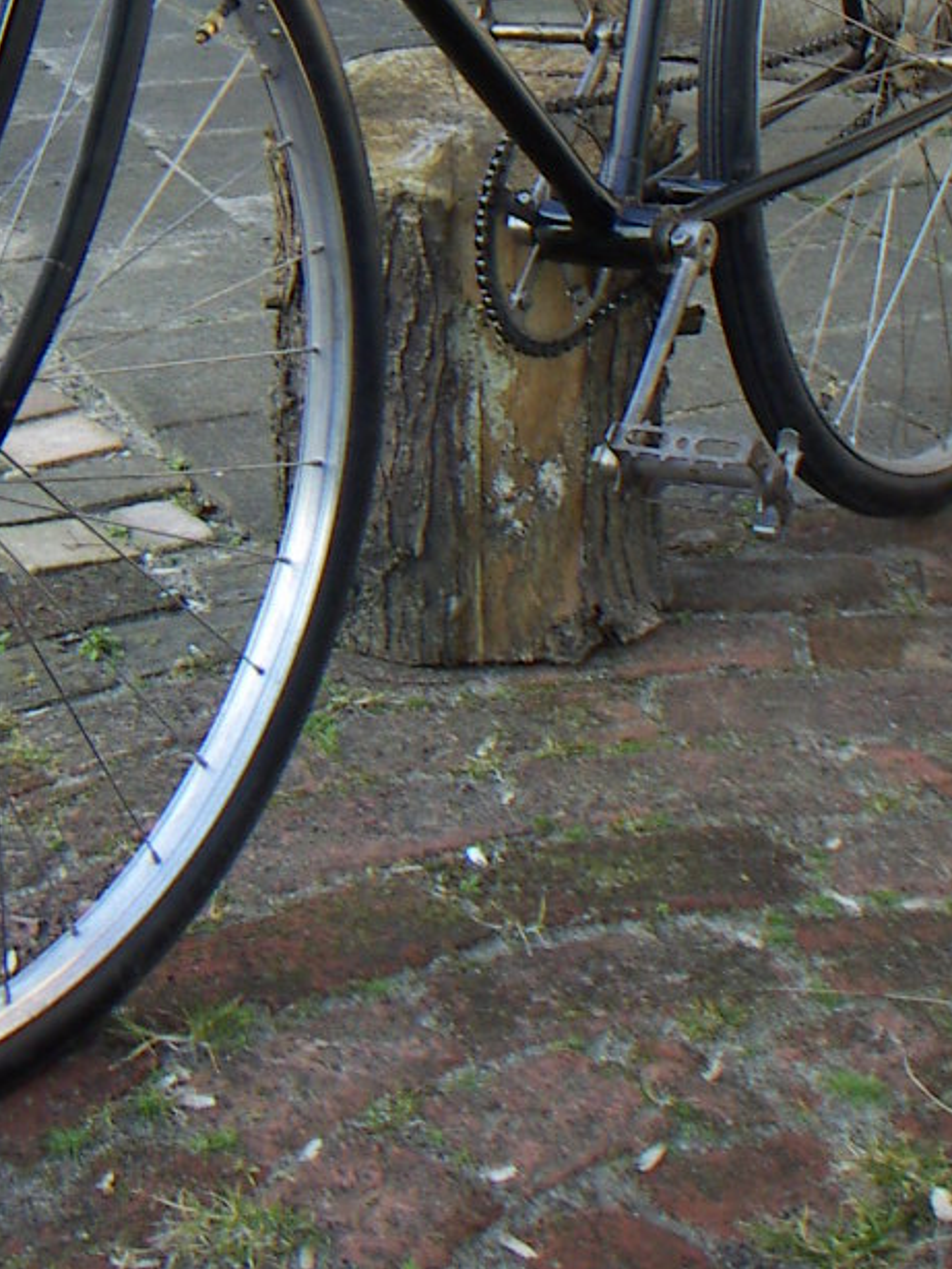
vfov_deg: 24.6
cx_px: 244
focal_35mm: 75
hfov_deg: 19.5
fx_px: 2748
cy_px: -35
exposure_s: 1/80
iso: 50
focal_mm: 4.7
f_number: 2.8
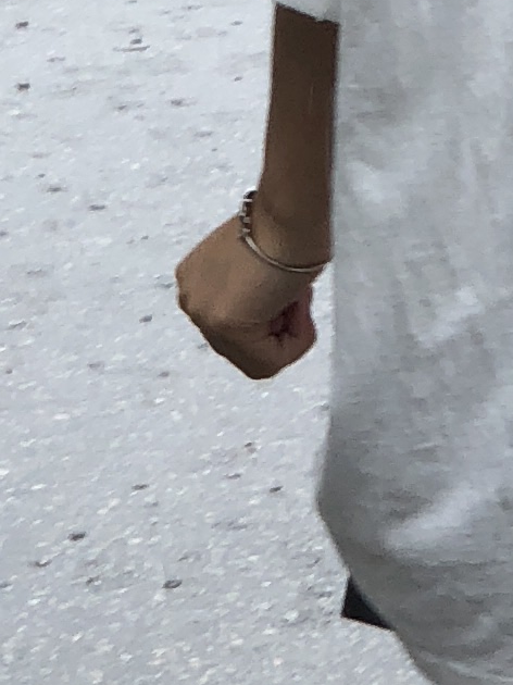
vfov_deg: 5.9
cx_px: 443
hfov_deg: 4.5
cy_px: -225
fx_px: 6584
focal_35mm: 333
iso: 16
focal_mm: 6
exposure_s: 1/298
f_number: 2.4
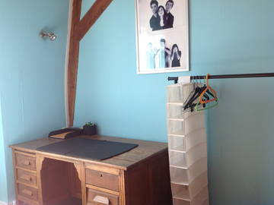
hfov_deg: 52.6
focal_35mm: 35
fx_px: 277
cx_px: 137
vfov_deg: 40.7
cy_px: 102
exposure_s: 1/120
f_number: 2.4
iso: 64
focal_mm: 4.28
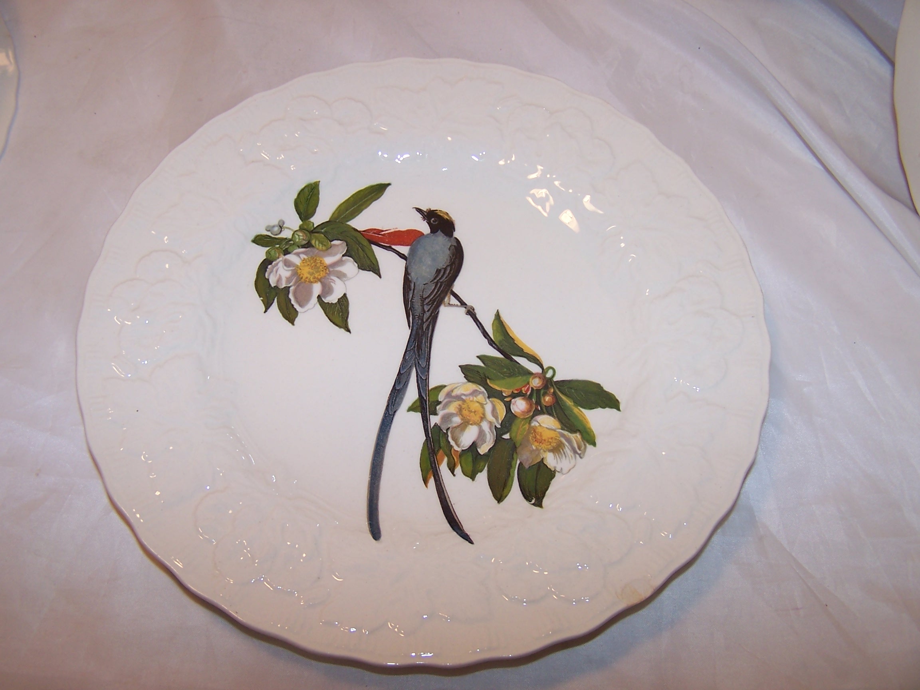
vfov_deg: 37.7
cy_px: 345
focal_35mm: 38
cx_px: 460
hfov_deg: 49.0
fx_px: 1010
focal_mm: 6.3
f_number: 2.8
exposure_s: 1/60
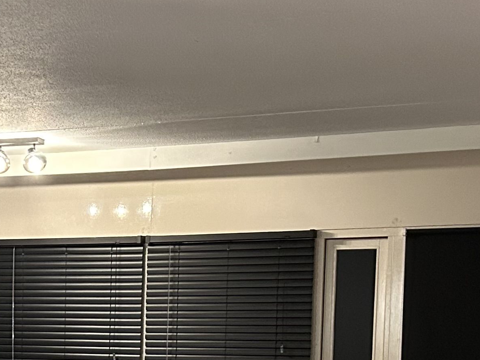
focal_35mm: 88
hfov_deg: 21.6
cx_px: 14
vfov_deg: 16.0
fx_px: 1220
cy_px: 445
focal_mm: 5.7
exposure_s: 1/33
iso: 500
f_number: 1.5
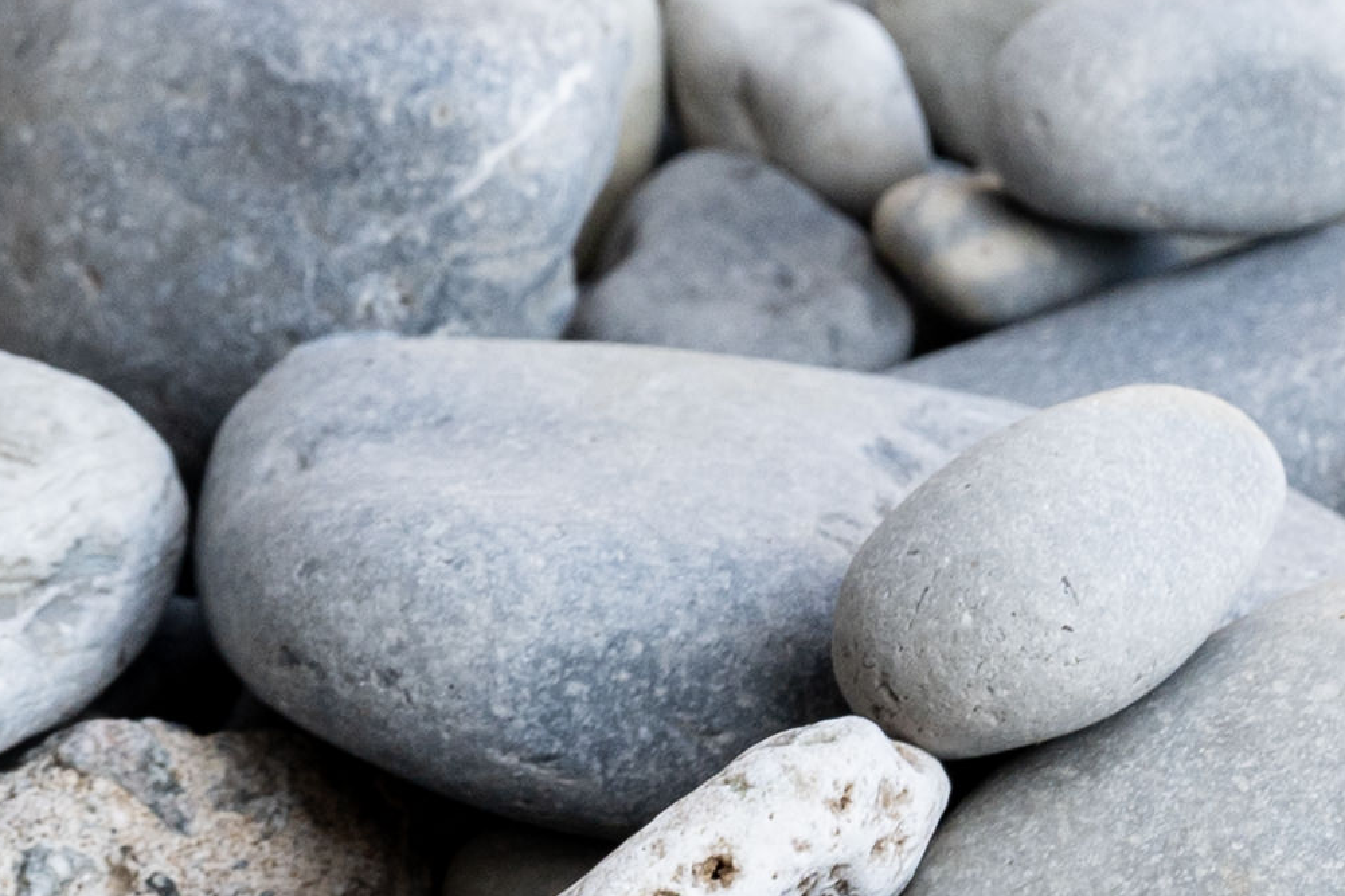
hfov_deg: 5.8
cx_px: -232
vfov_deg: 3.9
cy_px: -584
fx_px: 13223
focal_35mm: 354
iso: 320
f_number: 8
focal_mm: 60
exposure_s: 1/200
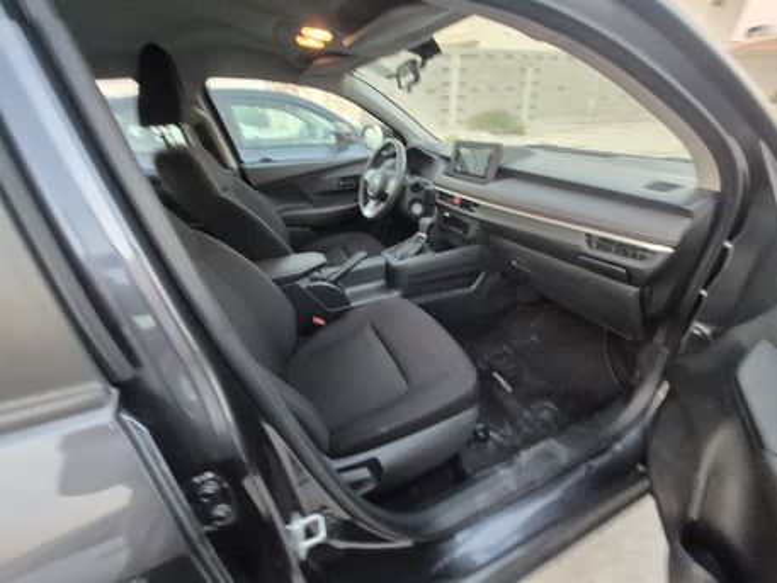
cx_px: 388
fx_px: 292
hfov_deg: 106.2
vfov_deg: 89.9
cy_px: 292
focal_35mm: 13
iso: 1250
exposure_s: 1/40
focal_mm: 1.74
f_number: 2.2
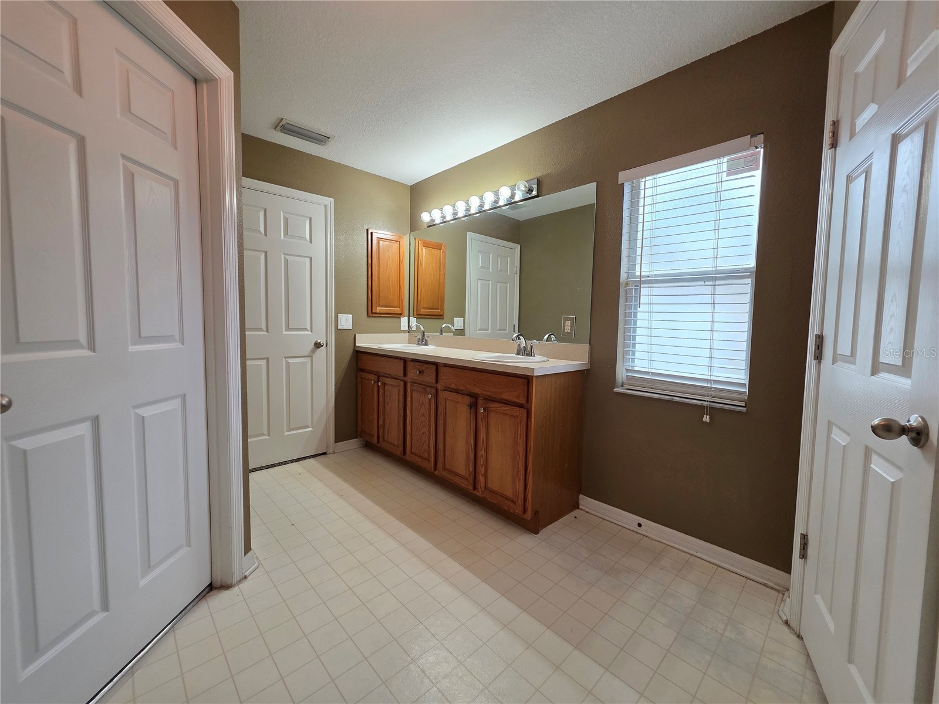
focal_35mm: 13
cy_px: 352
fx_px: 353
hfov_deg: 106.2
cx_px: 470
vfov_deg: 89.9
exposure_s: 1/120
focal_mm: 2.2
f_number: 1.9
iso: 160
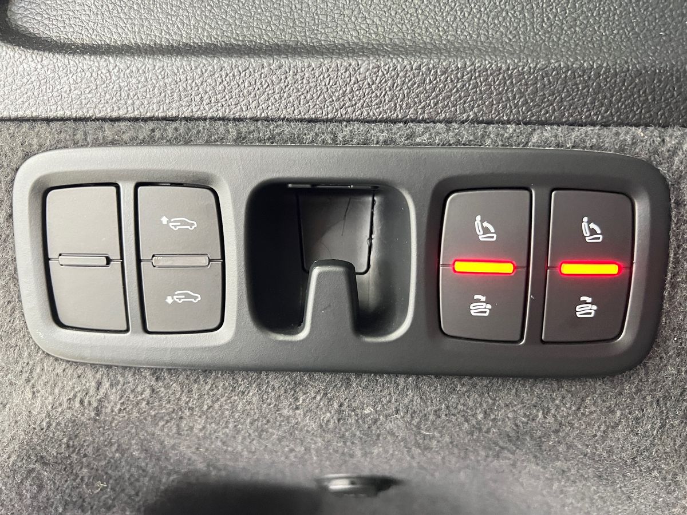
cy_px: 258
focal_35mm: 26
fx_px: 516
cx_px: 344
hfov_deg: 67.3
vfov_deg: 53.1
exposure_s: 1/25
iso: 800
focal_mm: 5.7
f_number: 1.5
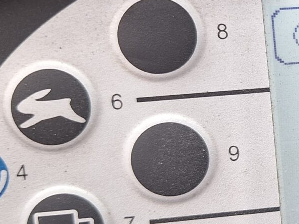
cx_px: 413
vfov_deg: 18.7
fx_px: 682
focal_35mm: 79
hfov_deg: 21.7
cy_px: 100
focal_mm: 5.54
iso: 50
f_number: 1.8
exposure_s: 1/100
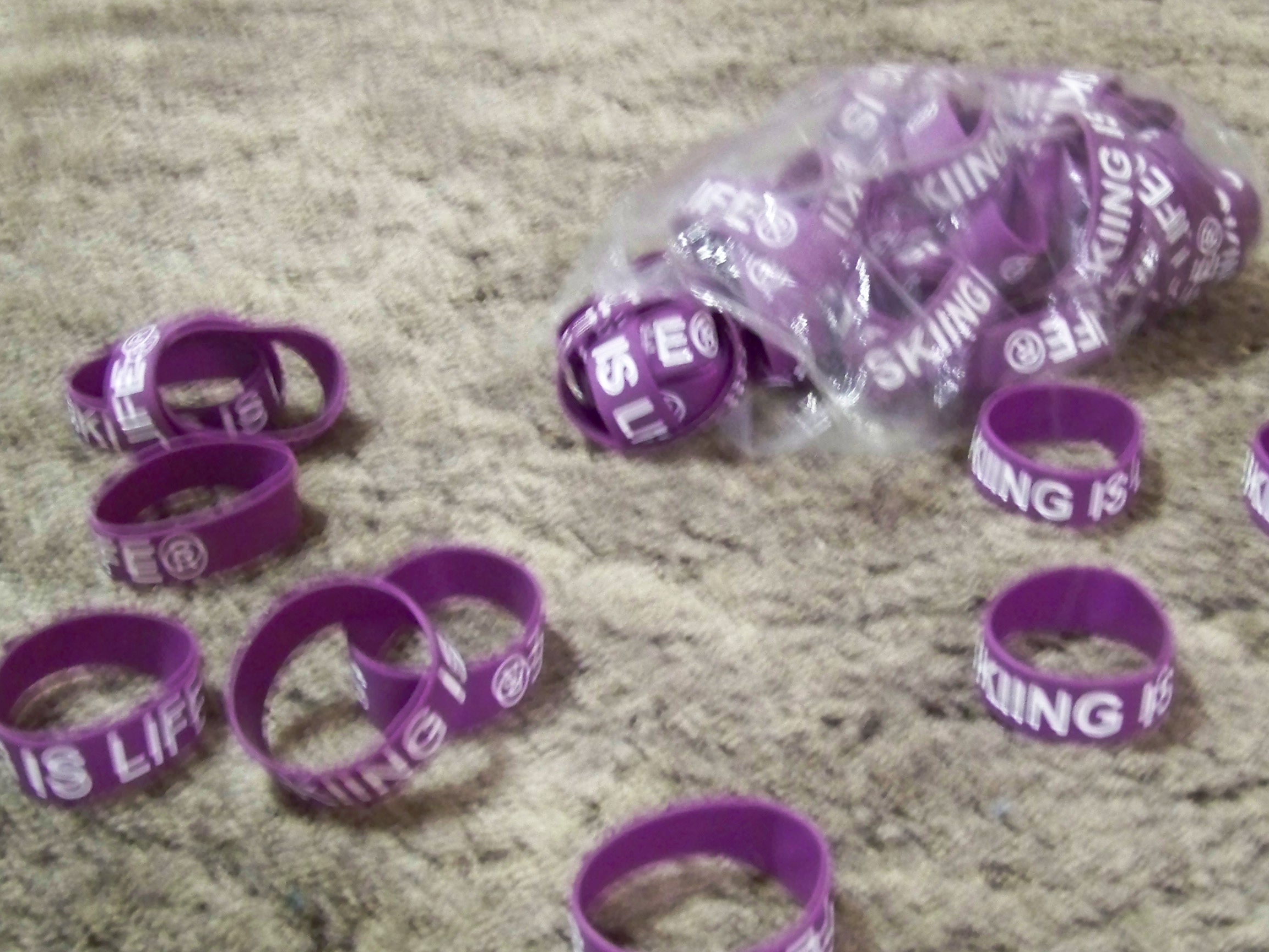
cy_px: 532
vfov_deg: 28.5
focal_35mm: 51
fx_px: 1870
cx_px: 740
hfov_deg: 37.4
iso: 400
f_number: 2.8
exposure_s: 1/3.2
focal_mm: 5.85
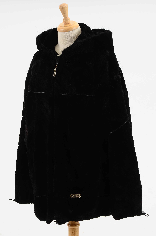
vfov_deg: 20.7
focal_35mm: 99
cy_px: 118
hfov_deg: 13.8
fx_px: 646
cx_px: 78
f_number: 8
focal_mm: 66
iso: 160
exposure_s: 1/80
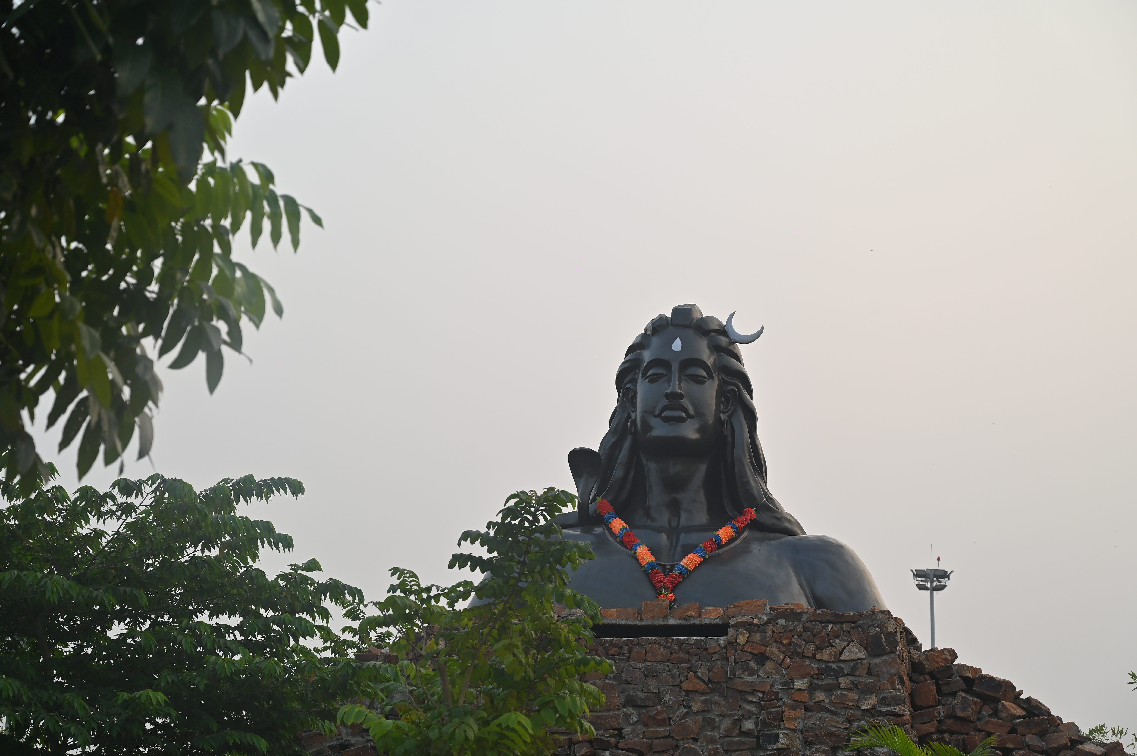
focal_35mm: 66
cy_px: 378
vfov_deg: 20.6
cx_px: 568
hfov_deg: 30.5
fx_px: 2083
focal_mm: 66
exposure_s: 1/160
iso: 160
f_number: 5
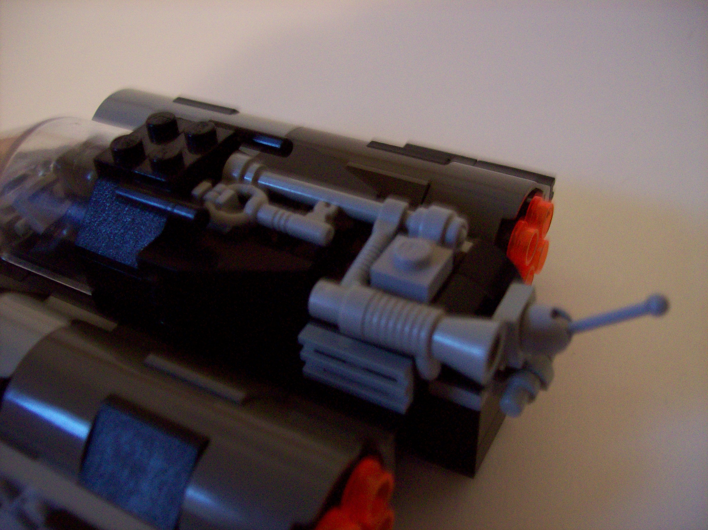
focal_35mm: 36
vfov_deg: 39.6
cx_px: 354
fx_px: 736
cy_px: 265
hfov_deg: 51.4
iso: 160
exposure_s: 1/8
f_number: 2.7
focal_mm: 6
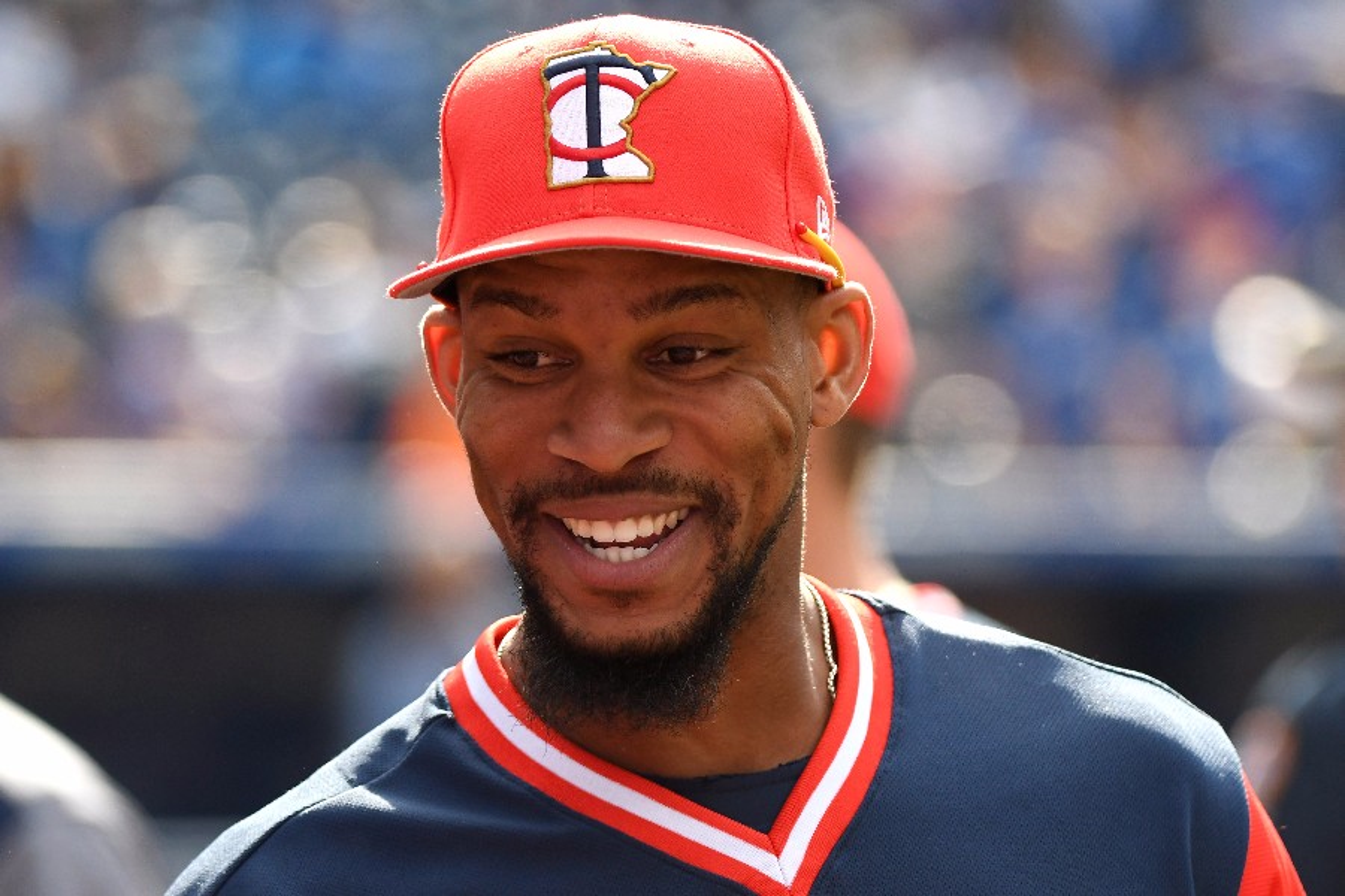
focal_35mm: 300
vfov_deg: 4.6
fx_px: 11207
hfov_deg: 6.9
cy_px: 448
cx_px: 672
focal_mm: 200
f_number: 4
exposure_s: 1/2000
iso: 1100
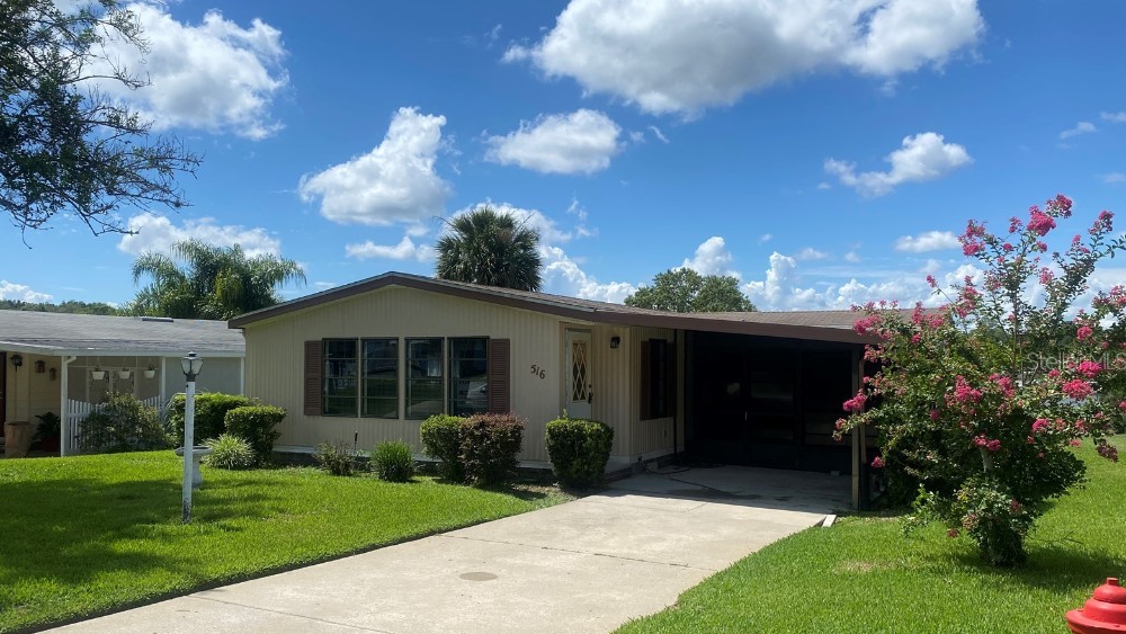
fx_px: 866
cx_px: 556
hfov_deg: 66.1
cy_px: 360
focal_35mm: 29
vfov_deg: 40.1
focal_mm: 4.25
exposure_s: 1/4608
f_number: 1.8
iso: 32
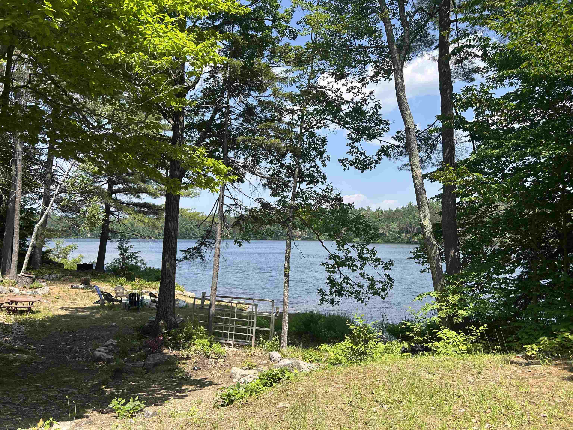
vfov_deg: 53.1
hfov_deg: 67.3
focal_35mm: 26
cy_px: 215
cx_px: 286
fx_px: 430
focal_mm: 5.7
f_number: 1.5
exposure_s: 1/2513
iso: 50
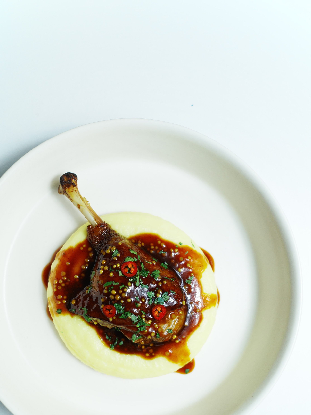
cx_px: 132
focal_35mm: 35
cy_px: 269
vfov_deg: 51.9
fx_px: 419
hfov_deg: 40.6
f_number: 2.8
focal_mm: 18.3
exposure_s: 1/100
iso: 200
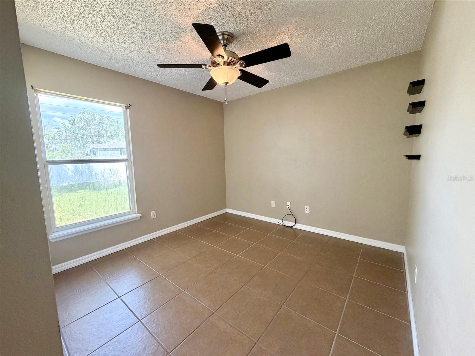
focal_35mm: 14
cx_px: 238
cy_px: 178
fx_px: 192
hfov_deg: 102.1
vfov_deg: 85.7
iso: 320
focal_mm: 2.22
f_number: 2.2
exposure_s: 1/120
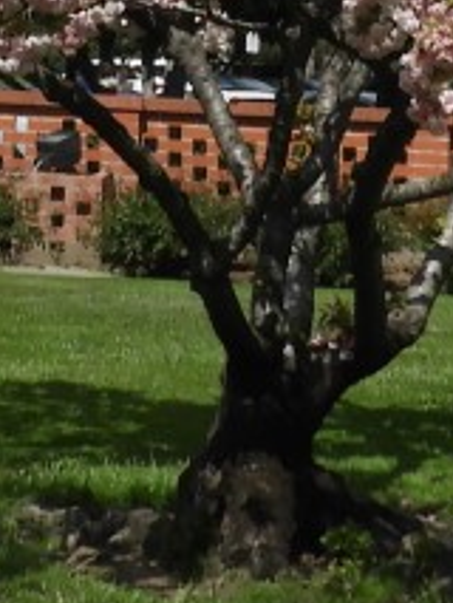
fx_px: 2824
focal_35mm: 162
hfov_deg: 9.1
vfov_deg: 10.8
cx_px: -6
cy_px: -713
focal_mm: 4.3
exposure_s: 1/1600
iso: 100
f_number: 3.8
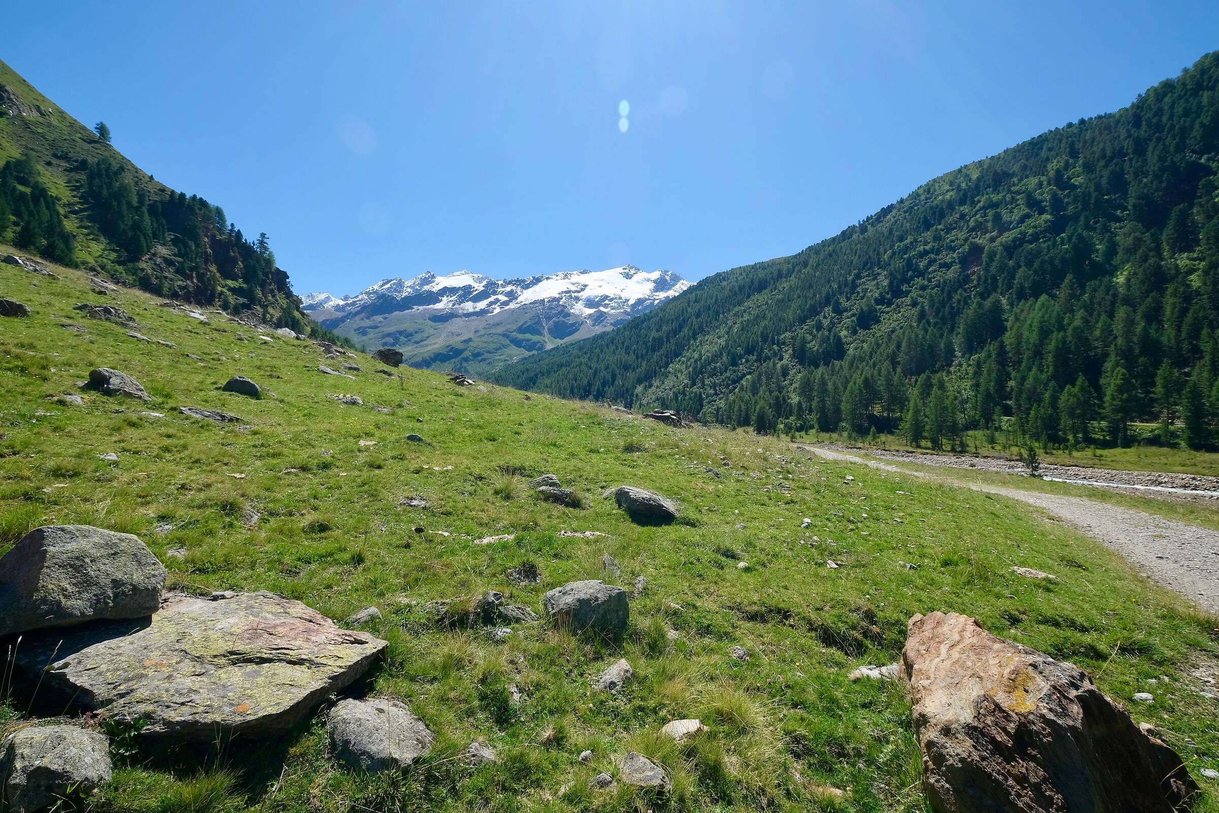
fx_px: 508
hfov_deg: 100.4
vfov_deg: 77.3
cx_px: 610
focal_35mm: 15
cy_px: 406
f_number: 11
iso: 160
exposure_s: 1/140
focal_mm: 10
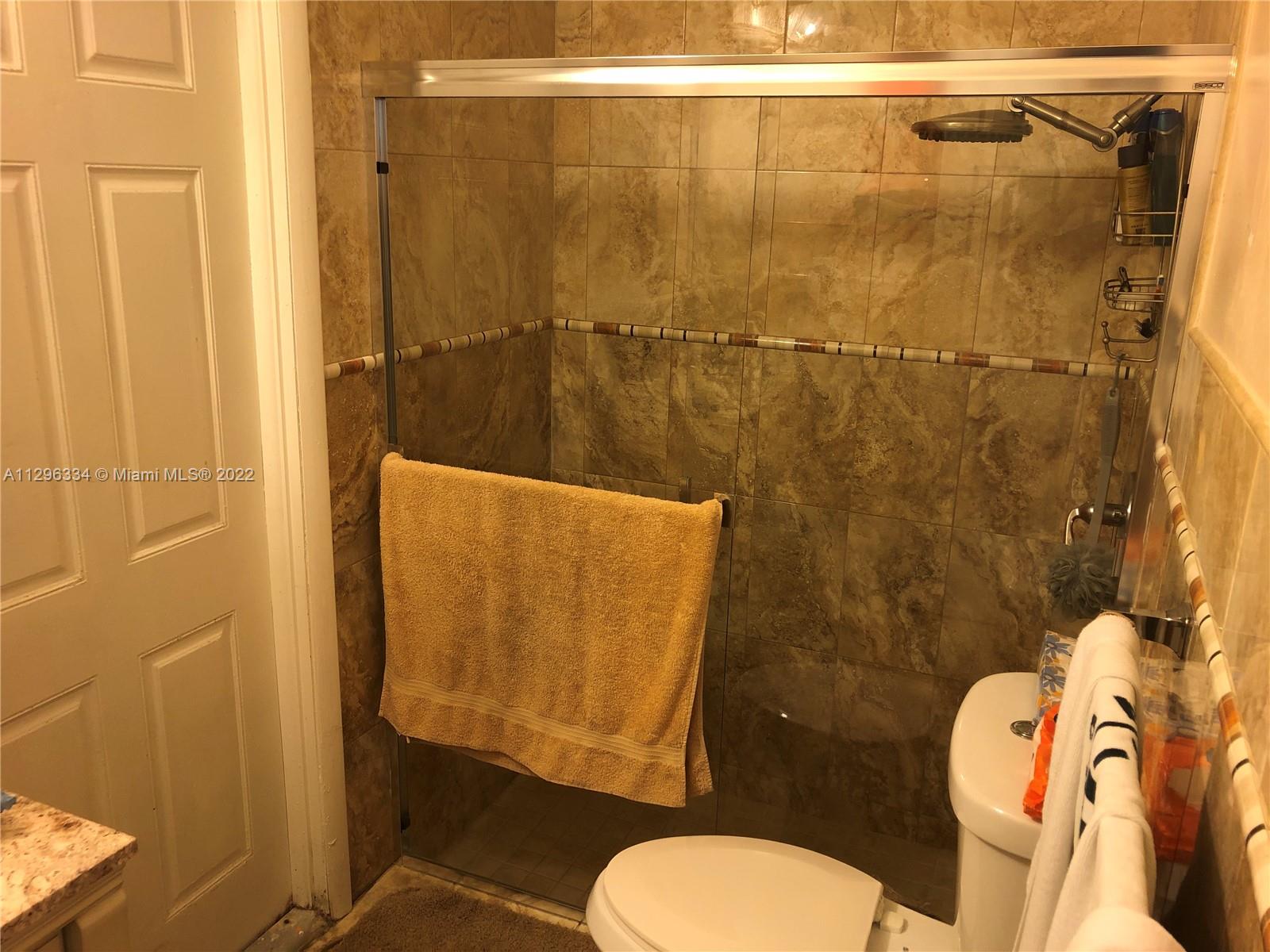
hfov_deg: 63.4
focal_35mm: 28
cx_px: 635
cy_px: 476
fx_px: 1027
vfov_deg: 49.7
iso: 40
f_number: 1.8
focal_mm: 3.99
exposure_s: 1/15
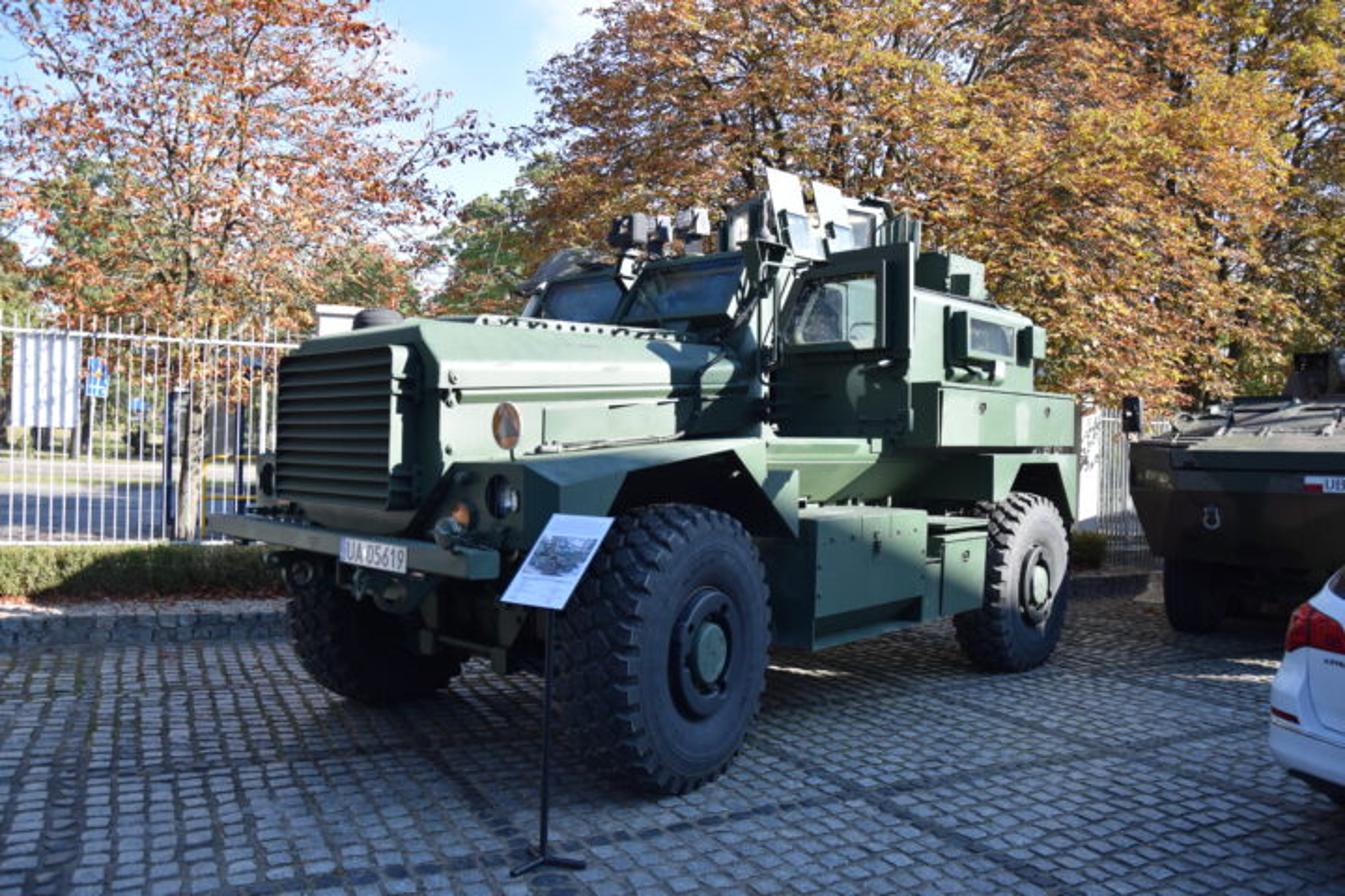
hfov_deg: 67.4
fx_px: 1009
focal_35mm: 27
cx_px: 672
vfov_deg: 47.9
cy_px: 448
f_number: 4
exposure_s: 1/1000
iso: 450
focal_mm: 18
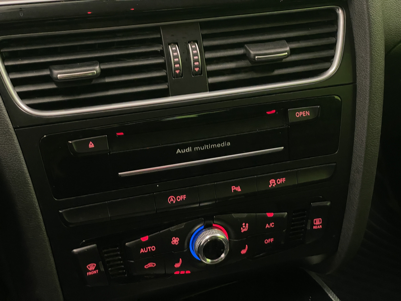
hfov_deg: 36.8
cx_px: 200
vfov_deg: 28.0
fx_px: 602
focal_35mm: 52
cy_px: 150
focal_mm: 6
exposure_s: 1/50
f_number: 2
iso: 640
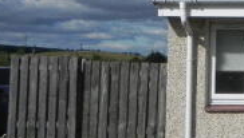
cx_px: 373
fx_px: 745
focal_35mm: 115
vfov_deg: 10.6
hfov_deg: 16.8
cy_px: 30
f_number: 8
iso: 160
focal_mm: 5.9
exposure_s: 1/839
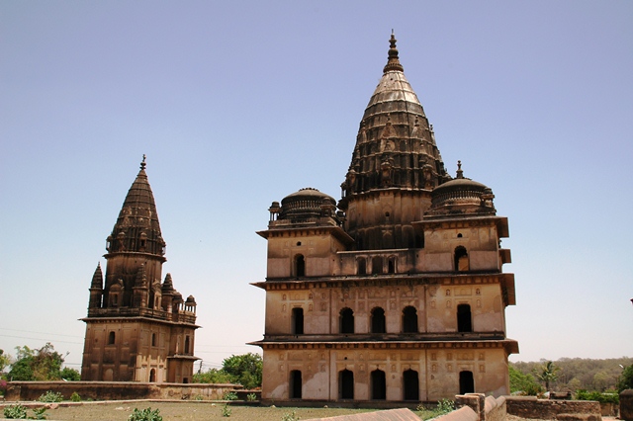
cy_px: 210
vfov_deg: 35.5
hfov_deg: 51.3
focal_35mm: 38
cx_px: 316
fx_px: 659
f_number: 11
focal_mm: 25
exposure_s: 1/400
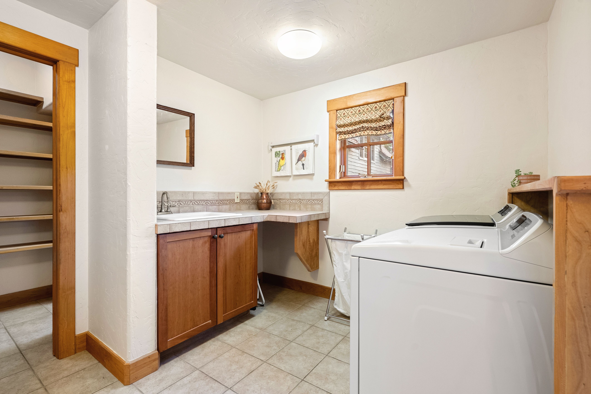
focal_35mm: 16
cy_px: 197
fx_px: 263
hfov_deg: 96.7
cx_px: 296
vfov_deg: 73.7
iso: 800
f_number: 8
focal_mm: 16
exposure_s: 1/20
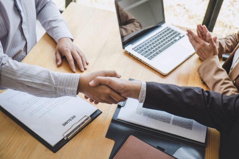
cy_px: 80
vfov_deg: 31.2
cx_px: 120
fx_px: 286
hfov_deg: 45.4
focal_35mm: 43
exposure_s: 1/100
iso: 200
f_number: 3.2
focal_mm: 28.9
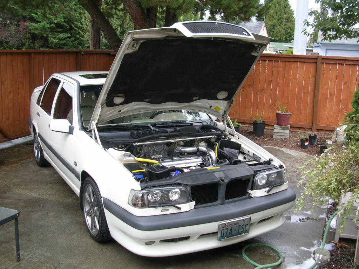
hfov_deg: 45.8
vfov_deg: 35.1
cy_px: 134
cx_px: 180
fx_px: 425
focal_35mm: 41
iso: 50
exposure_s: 1/131
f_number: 2.9
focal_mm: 6.2
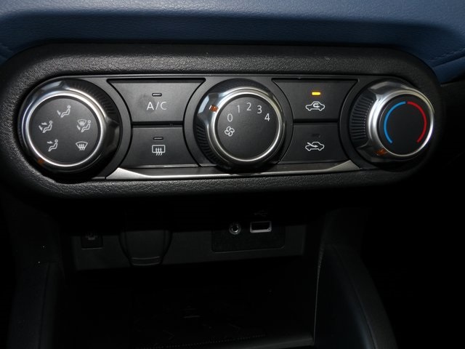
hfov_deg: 54.0
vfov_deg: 41.8
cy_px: 174
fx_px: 457
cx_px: 232
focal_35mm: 34
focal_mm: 6.2
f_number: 4.5
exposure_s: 1/30
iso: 200
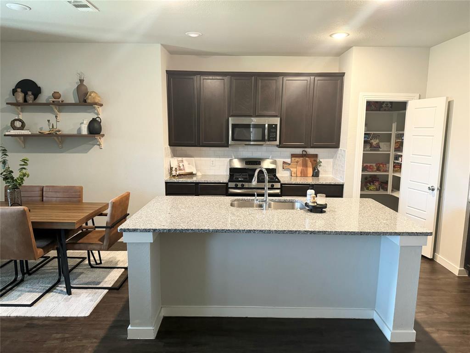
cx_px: 235
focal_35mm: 24
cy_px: 176
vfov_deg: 56.8
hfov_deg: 71.6
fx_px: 326
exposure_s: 1/60
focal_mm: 6.76
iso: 500
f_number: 1.78
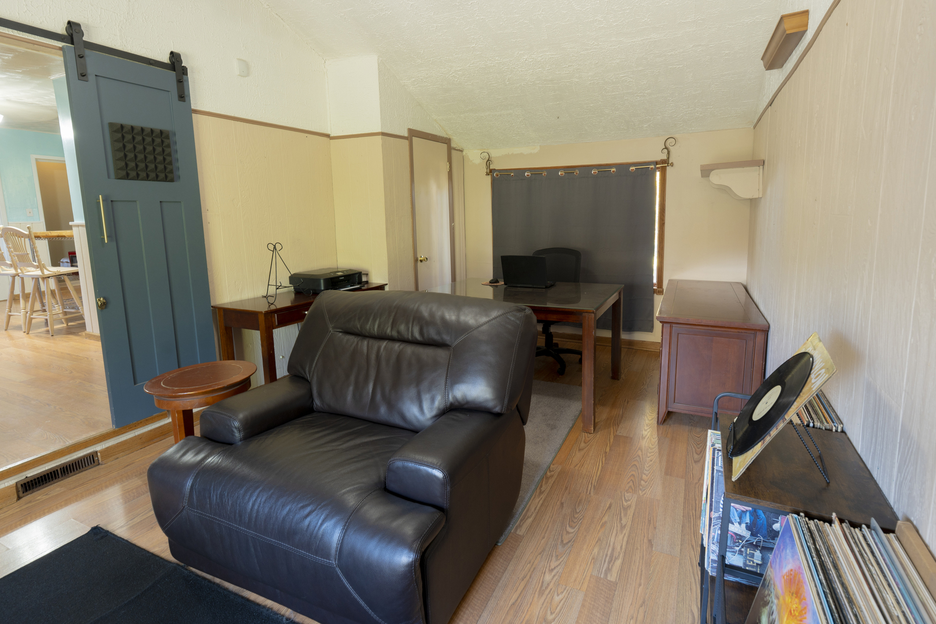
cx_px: 468
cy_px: 312
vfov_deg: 73.7
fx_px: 416
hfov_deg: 96.7
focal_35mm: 16
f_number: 7.1
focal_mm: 16
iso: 160
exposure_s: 1/2
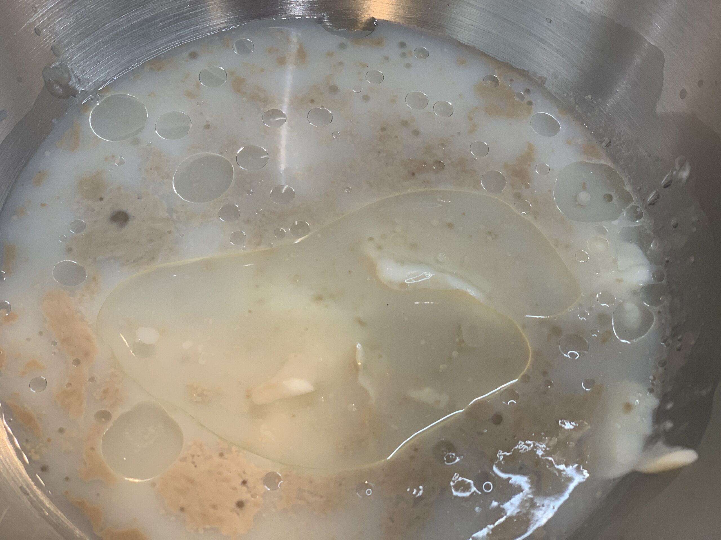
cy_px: 270
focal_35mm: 52
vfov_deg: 28.0
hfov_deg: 36.8
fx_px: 1083
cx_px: 360
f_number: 2.4
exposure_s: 1/50
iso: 80
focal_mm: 6
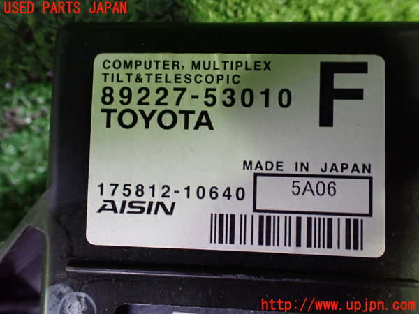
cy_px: 157
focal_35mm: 30
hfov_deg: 60.0
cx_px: 210
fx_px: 363
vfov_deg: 46.8
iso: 1000
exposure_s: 1/30
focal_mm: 5.4
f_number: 2.3
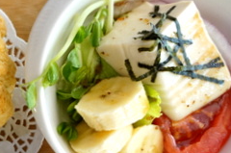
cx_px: -14
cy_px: 130
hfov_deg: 28.9
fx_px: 410
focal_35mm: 64
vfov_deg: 20.8
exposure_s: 1/60
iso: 800
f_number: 4
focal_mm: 16
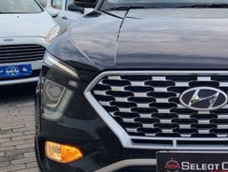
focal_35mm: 50
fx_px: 330
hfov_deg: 35.8
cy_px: 89
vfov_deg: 29.2
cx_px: 207
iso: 50
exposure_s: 1/503
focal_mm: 5.4
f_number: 1.8
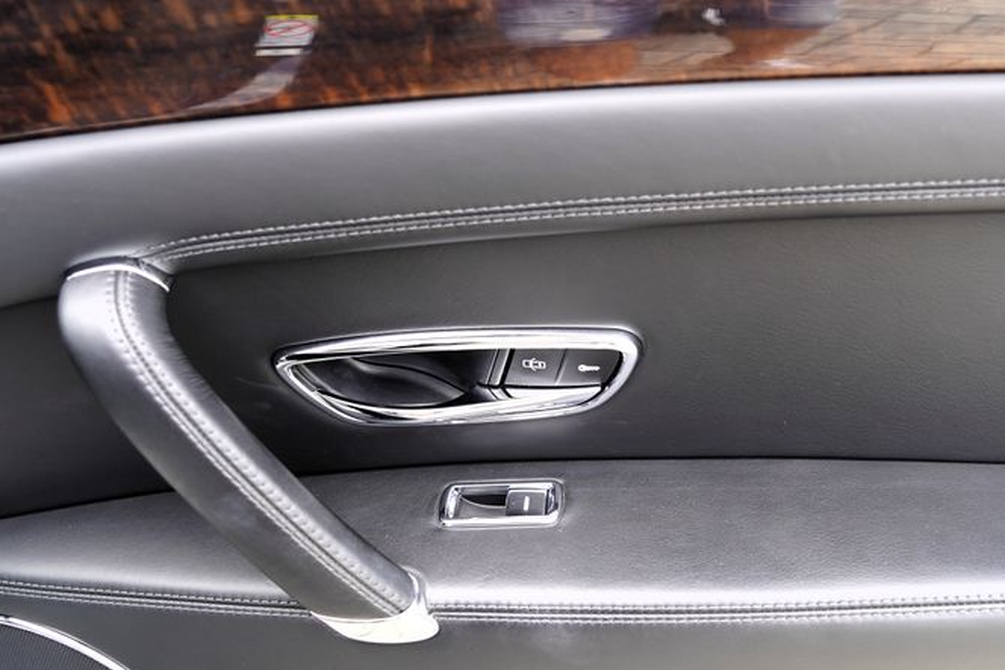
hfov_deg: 51.5
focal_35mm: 37
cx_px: 602
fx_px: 1033
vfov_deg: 36.0
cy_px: 347
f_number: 4
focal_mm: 24
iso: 100
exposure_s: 1/60
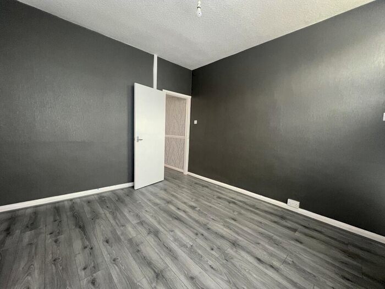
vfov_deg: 89.9
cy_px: 144
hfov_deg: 106.2
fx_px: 145
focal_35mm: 13
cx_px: 192
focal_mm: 1.57
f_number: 1.8
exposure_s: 1/62
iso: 250
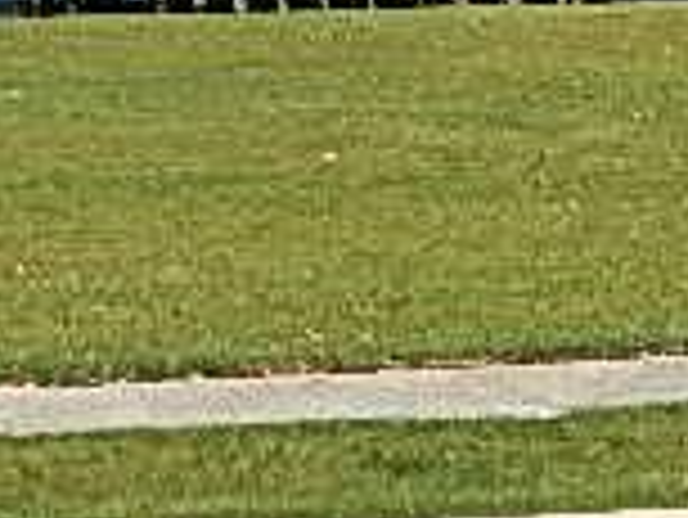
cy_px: -428
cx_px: 414
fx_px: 6067
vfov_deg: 4.8
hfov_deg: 6.5
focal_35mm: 305
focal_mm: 13.1
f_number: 4.9
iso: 125
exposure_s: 1/640
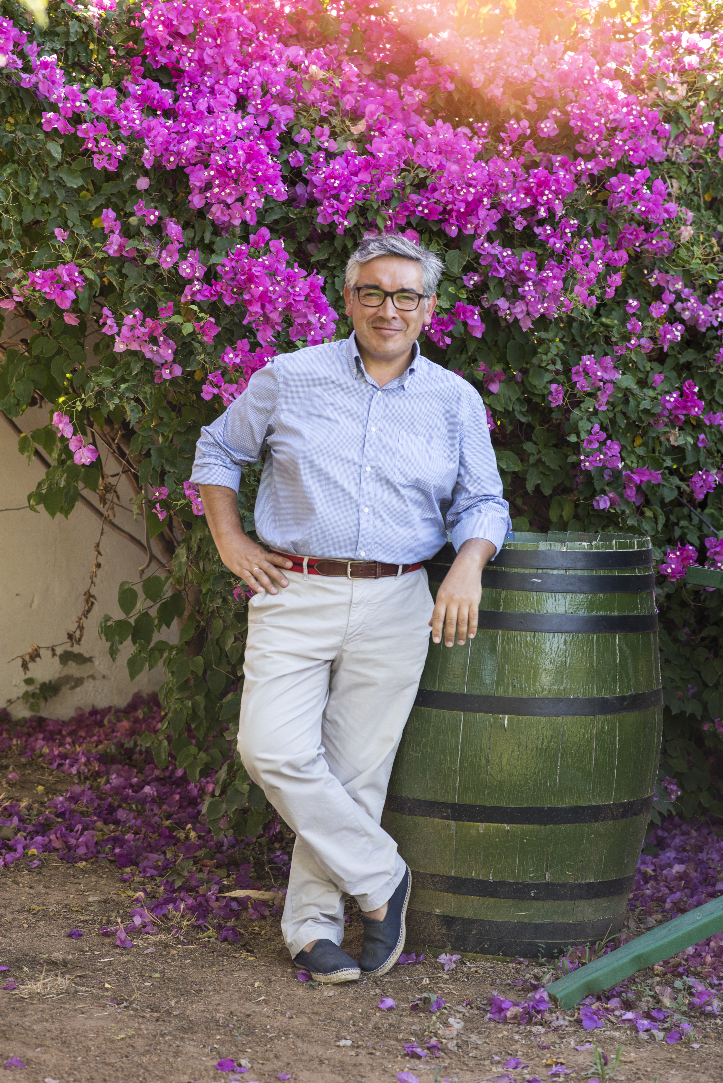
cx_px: 362
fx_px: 2559
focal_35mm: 85
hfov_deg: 16.1
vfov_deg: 23.9
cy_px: 542
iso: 200
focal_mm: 85
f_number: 4.5
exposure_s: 1/200
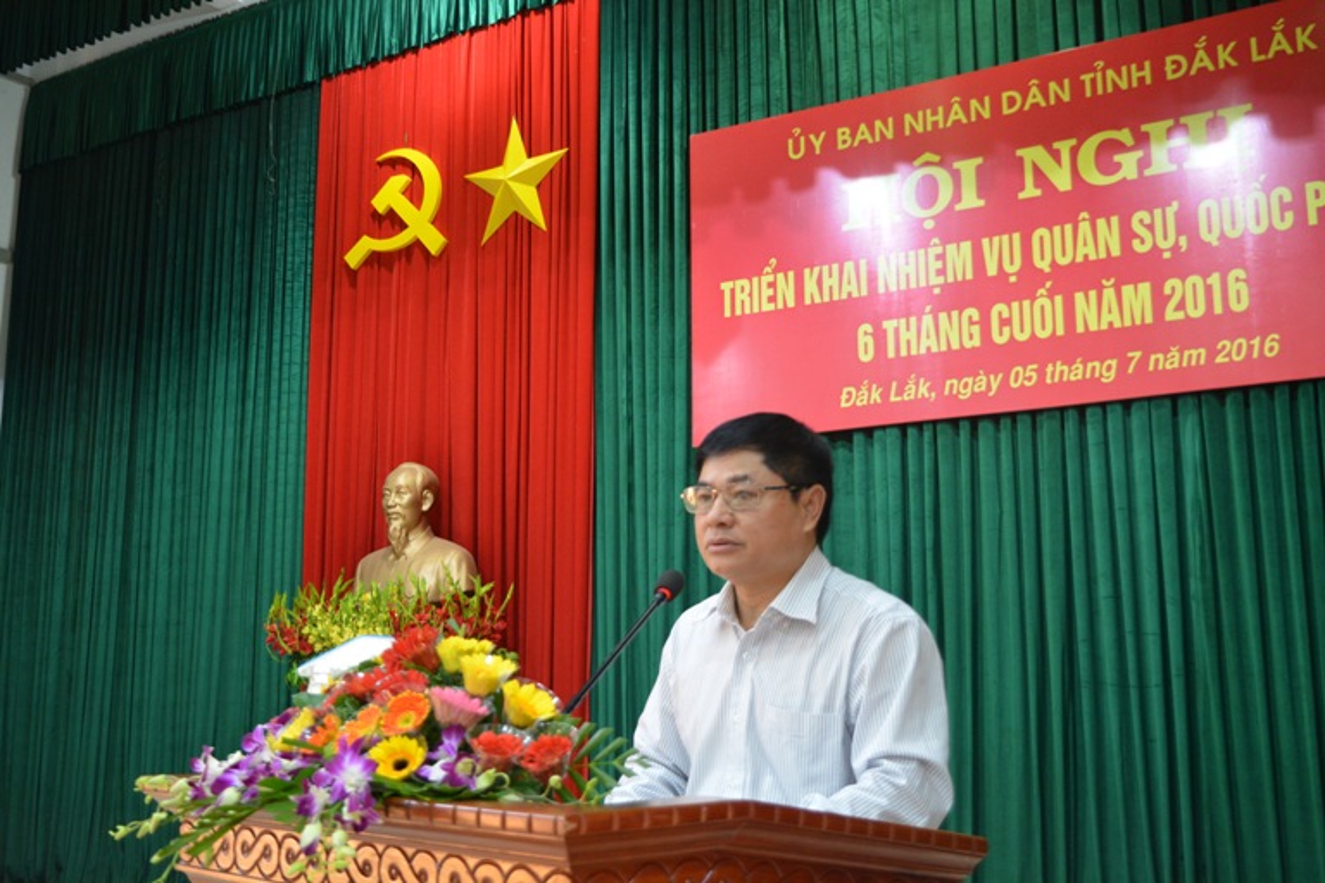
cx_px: 662
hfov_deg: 47.9
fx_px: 1491
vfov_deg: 33.0
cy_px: 442
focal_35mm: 40
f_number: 4
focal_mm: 27
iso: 1600
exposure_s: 1/25
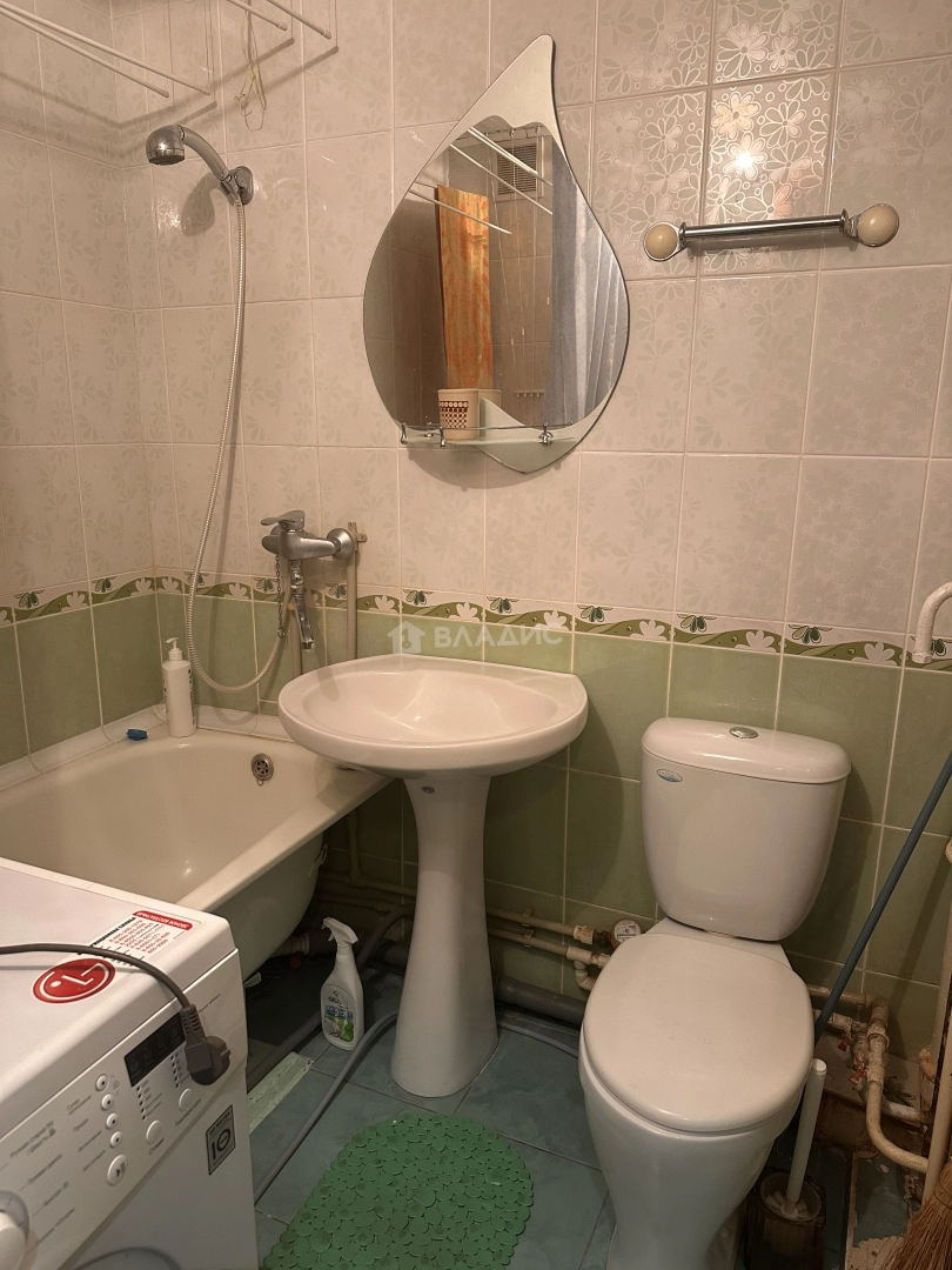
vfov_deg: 71.6
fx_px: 880
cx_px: 476
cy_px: 635
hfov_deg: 56.8
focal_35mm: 24
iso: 250
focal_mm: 6.86
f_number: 1.78
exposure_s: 1/50
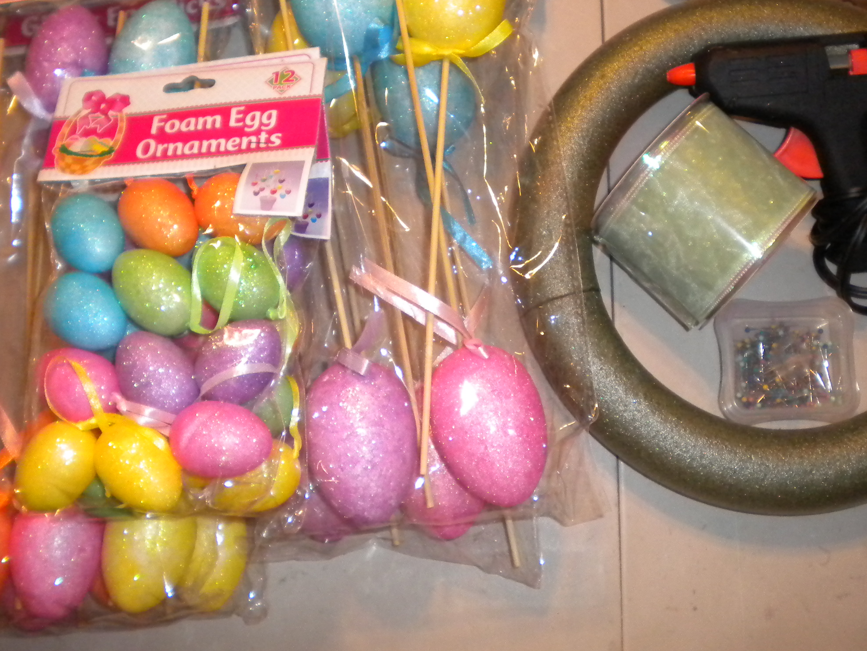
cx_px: 464
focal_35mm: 46
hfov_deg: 41.2
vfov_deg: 31.4
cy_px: 262
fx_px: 1152
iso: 400
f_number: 3.1
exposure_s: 1/30
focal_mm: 6.3
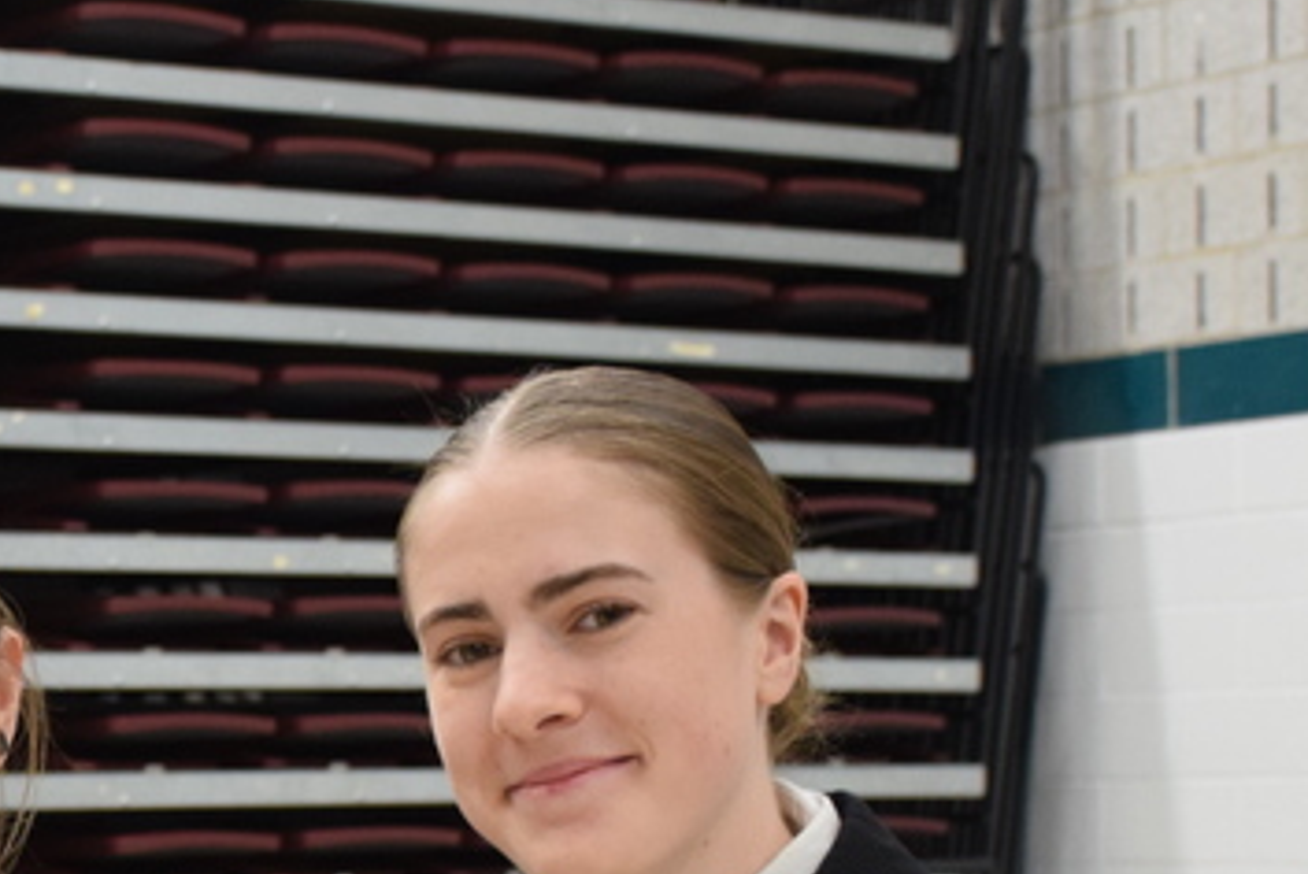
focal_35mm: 113
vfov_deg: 12.0
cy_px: 909
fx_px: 4109
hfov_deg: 17.4
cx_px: -200
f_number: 3.8
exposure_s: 1/60
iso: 1250
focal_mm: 26
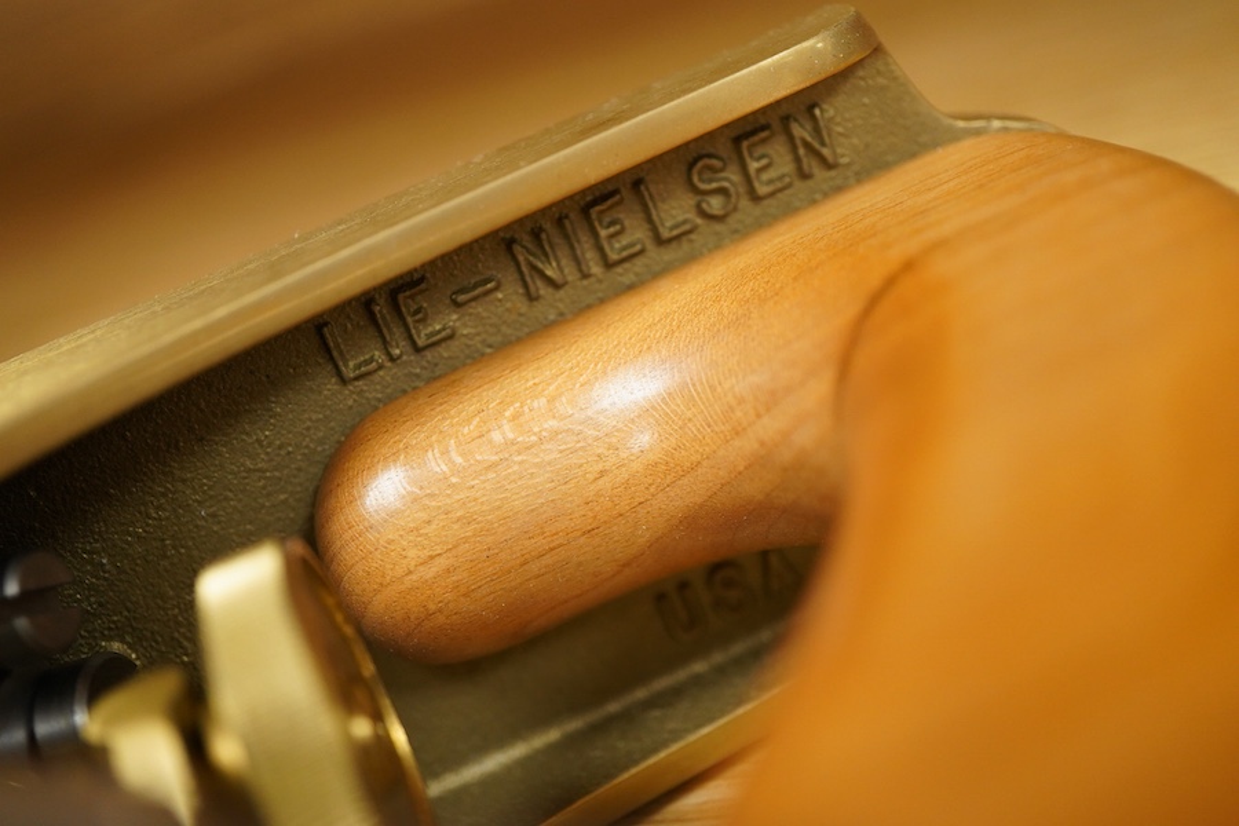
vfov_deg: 29.9
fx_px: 1549
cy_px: 413
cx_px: 620
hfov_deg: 43.6
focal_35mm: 45
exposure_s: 1/125
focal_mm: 30
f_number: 3.5
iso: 1250
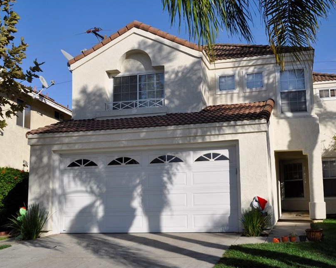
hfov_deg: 42.6
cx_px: 206
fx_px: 428
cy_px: 137
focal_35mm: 43
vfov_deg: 34.9
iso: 200
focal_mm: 24
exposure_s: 1/400
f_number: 10
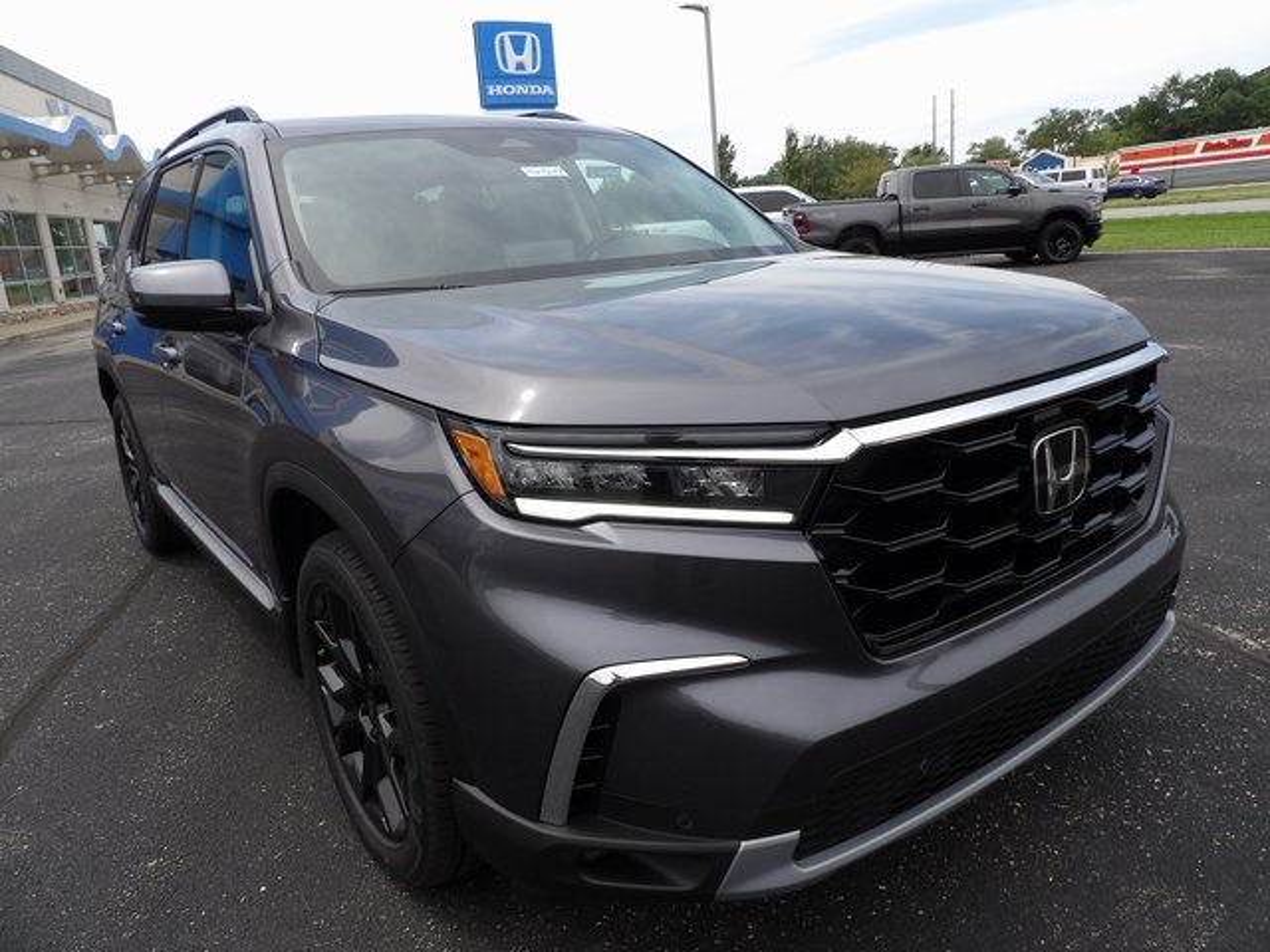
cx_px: 635
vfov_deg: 56.8
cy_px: 476
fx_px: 881
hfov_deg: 71.6
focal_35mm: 24
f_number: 3.2
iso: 100
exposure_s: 1/663
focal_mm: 4.3
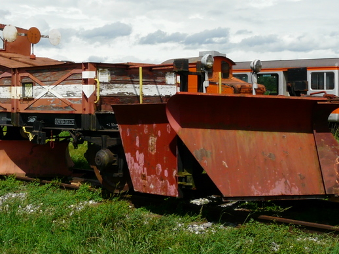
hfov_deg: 34.2
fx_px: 548
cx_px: 131
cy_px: 78
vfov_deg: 25.9
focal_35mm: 56
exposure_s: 1/400
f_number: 7.1
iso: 100
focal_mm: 4.8
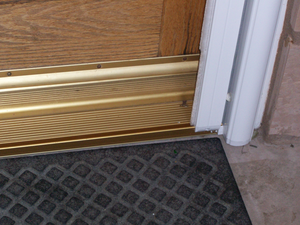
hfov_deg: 19.3
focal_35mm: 102
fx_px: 884
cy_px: 112
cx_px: 150
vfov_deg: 14.5
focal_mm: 17.1
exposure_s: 1/90.1
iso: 160
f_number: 5.1
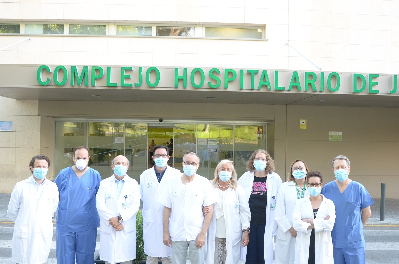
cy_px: 132
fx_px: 427
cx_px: 210
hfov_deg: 50.1
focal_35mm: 39
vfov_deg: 34.4
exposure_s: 1/160
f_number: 6.3
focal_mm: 21
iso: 800
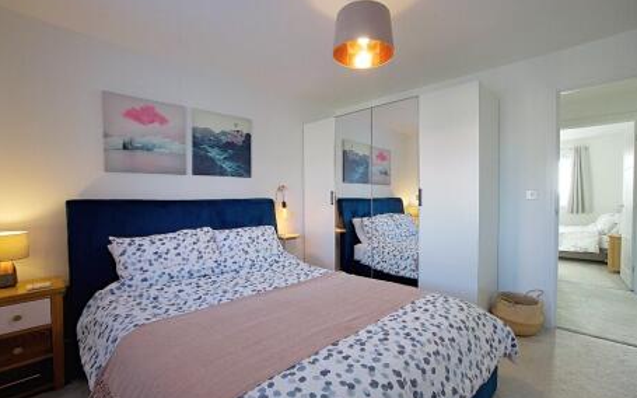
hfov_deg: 97.8
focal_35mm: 16
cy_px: 210
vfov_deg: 71.2
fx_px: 278
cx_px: 330
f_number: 4
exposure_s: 1/160
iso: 800
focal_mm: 10
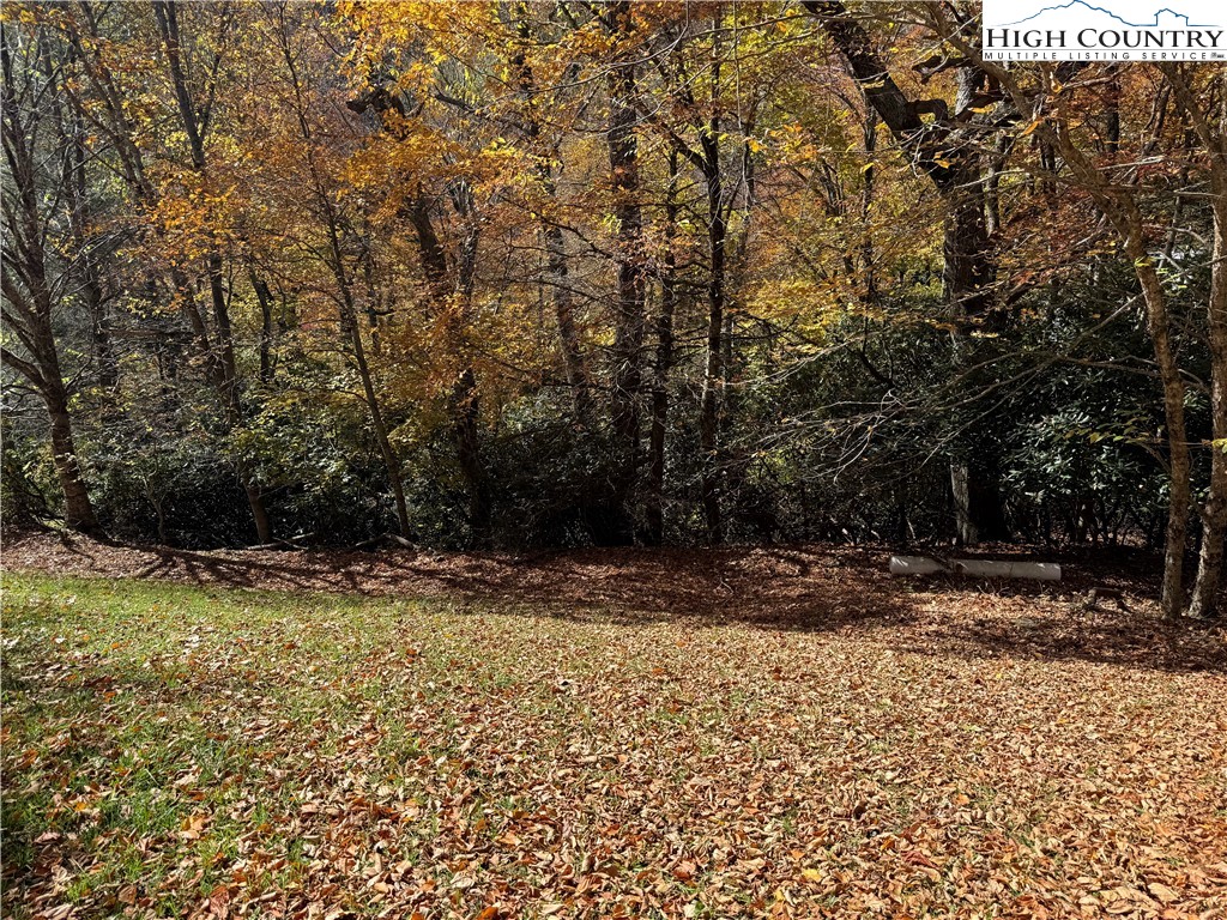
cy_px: 460
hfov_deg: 71.6
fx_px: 851
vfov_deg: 56.8
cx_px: 614
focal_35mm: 24
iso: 80
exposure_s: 1/1493
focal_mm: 6.76
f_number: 1.78
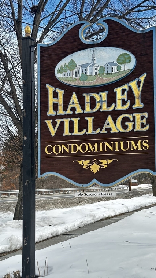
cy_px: 140
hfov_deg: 22.6
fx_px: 390
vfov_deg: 39.2
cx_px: 99
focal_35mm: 53
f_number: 1.78
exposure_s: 1/1695
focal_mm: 6.86
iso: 64
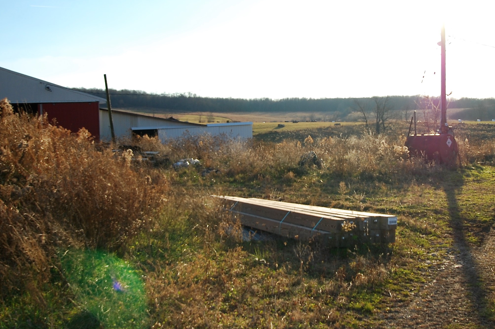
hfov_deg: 43.5
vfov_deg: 29.7
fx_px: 618
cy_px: 129
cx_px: 288
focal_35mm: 45
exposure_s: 1/500
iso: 200
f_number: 5.6
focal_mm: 20
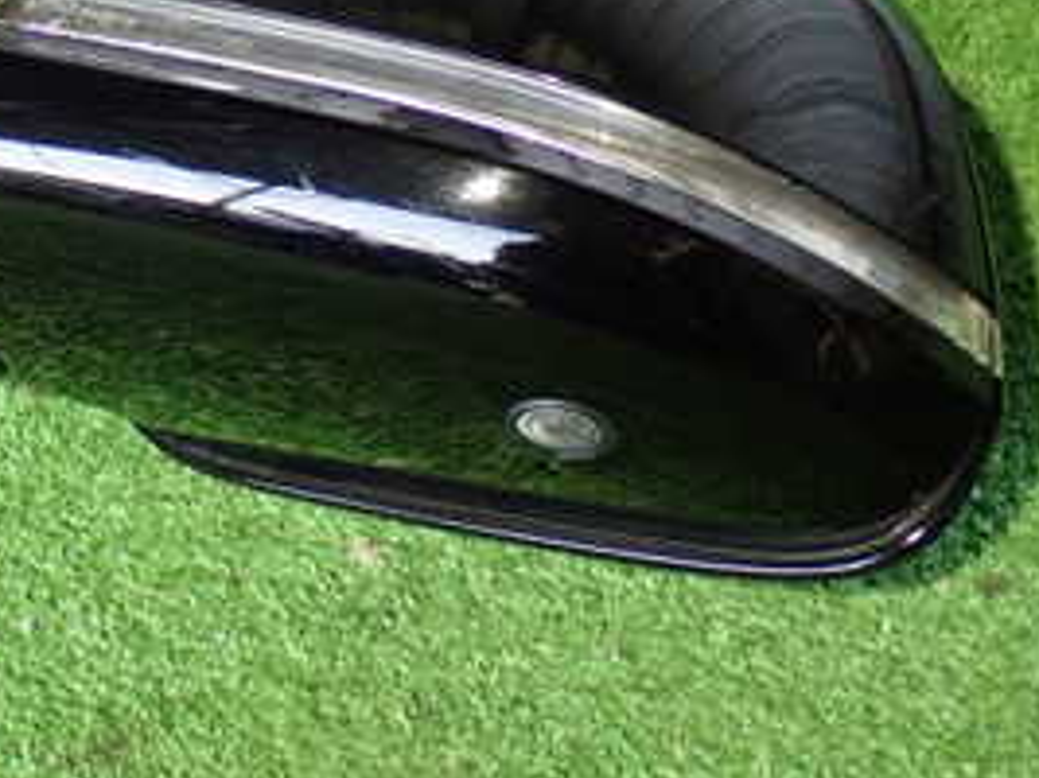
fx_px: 2970
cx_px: -12
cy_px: 105
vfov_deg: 14.8
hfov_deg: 19.3
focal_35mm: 99
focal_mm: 7.84
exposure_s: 1/20
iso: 800
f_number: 2.9
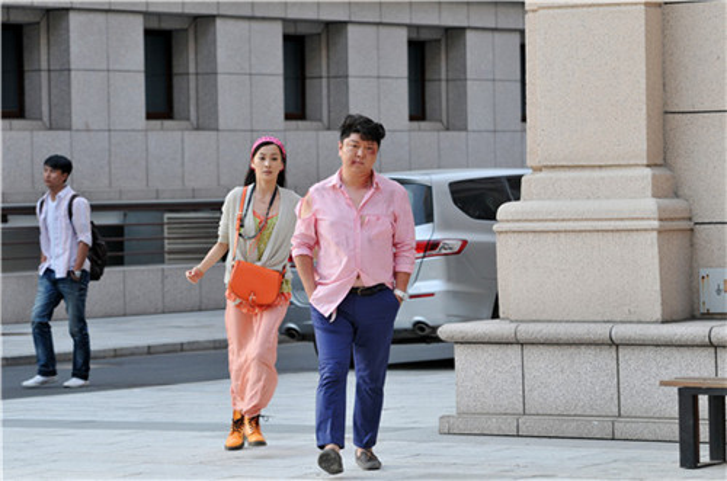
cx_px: 364
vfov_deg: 8.3
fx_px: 3325
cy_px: 240
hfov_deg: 12.5
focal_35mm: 165
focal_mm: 110
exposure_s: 1/160
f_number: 5.6
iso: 200
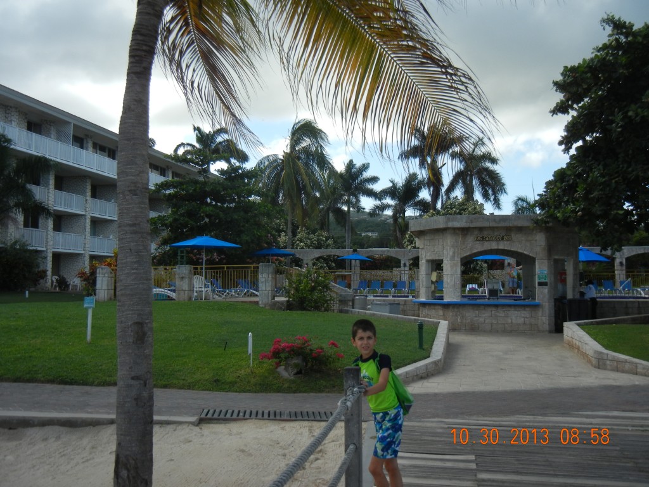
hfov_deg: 54.0
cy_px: 244
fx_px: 637
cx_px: 324
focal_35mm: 34
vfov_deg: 41.8
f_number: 7.2
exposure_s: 1/256
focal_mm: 6.2
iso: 160
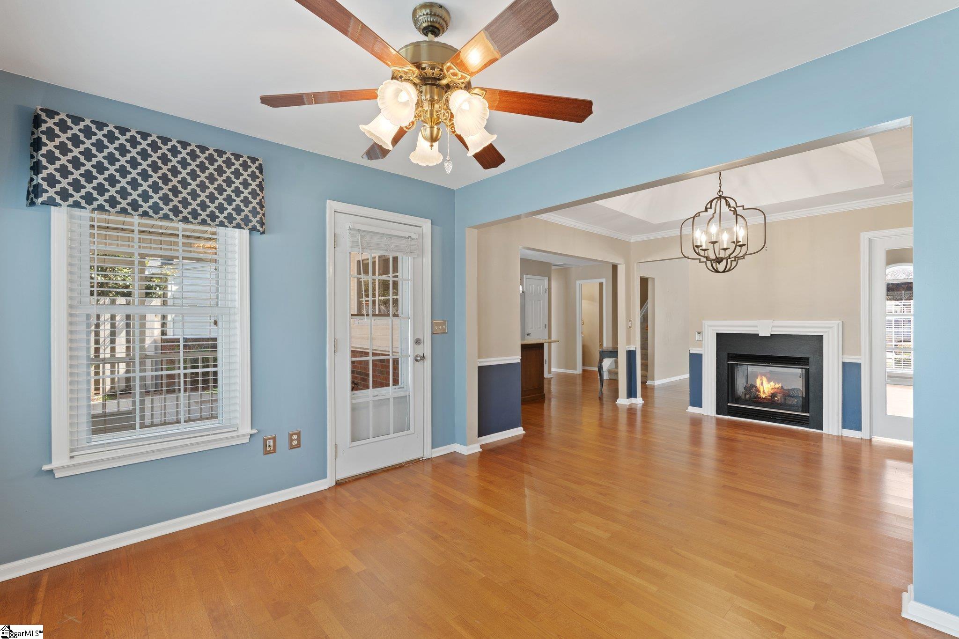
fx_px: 426
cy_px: 320
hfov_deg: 96.7
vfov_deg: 73.7
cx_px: 480
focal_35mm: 16
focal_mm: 16
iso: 250
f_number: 9
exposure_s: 1/2
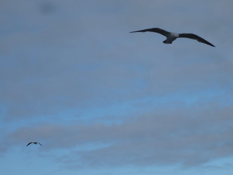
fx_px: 969
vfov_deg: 10.3
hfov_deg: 13.7
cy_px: 88
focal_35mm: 144
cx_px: 116
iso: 100
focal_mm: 17.4
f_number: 5
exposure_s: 1/800
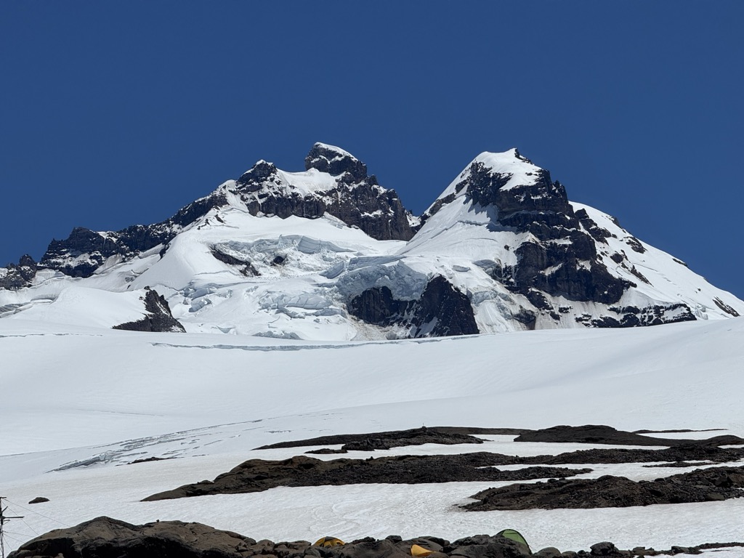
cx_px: 372
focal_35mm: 120
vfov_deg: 12.3
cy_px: 279
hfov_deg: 16.4
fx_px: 2579
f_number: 2.8
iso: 40
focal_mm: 15.66
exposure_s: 1/6289
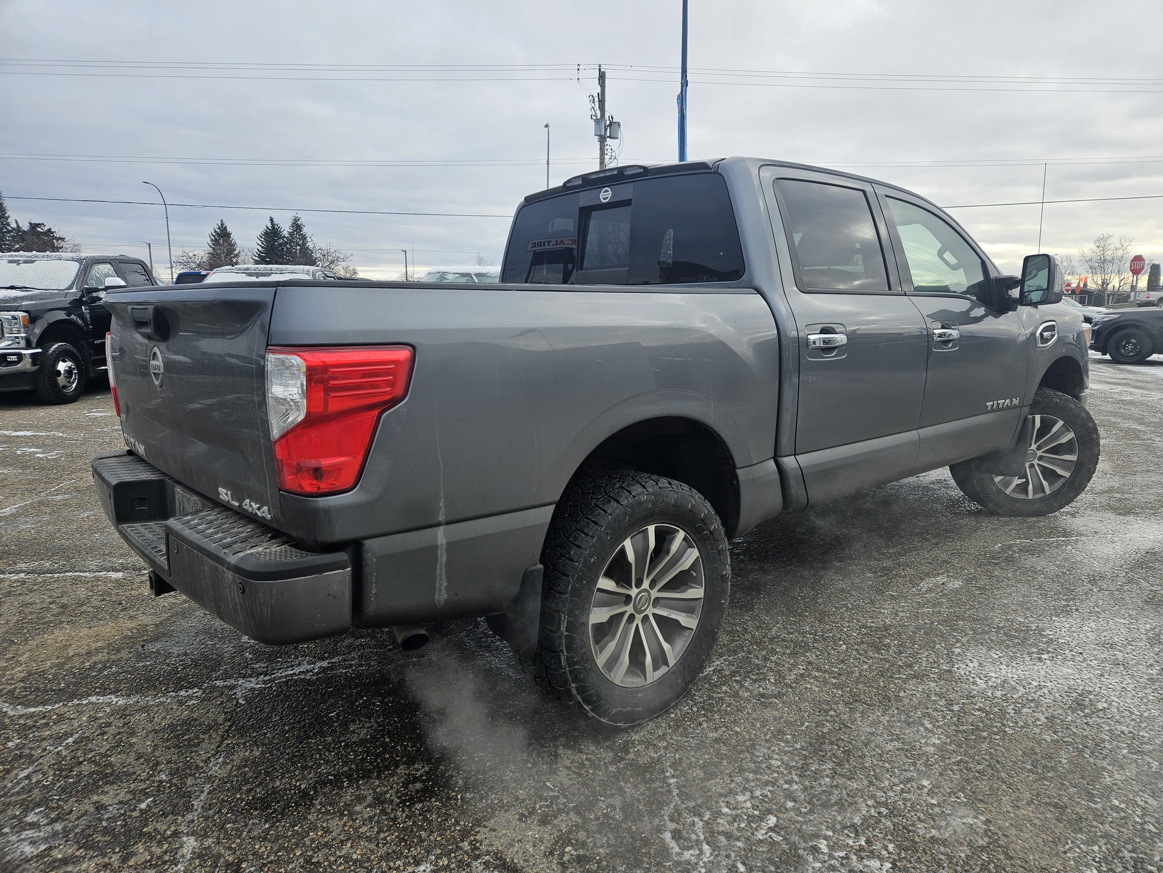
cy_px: 436
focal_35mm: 23
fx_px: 773
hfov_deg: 73.9
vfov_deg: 58.9
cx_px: 582
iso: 25
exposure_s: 1/337
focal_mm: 5.4
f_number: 1.8
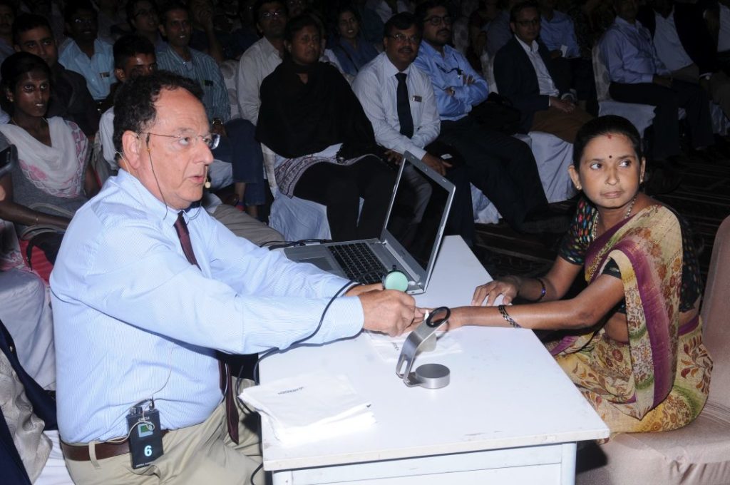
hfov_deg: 46.5
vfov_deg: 31.8
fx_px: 851
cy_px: 242
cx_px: 365
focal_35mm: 42
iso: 250
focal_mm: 28
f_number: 10
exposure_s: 1/125
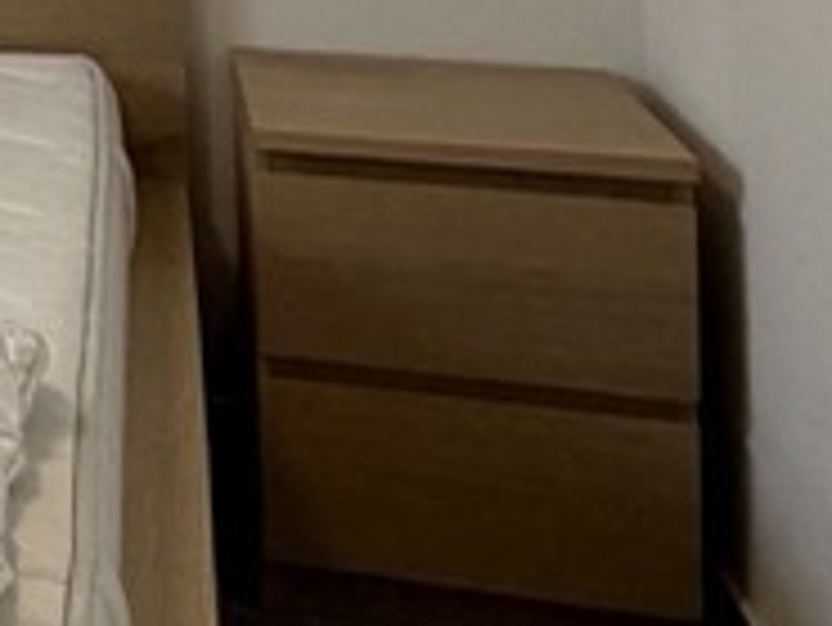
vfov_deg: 14.0
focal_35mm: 97
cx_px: -1012
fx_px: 2333
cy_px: -401
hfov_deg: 14.9
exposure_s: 1/121
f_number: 2.2
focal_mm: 2.22
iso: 125
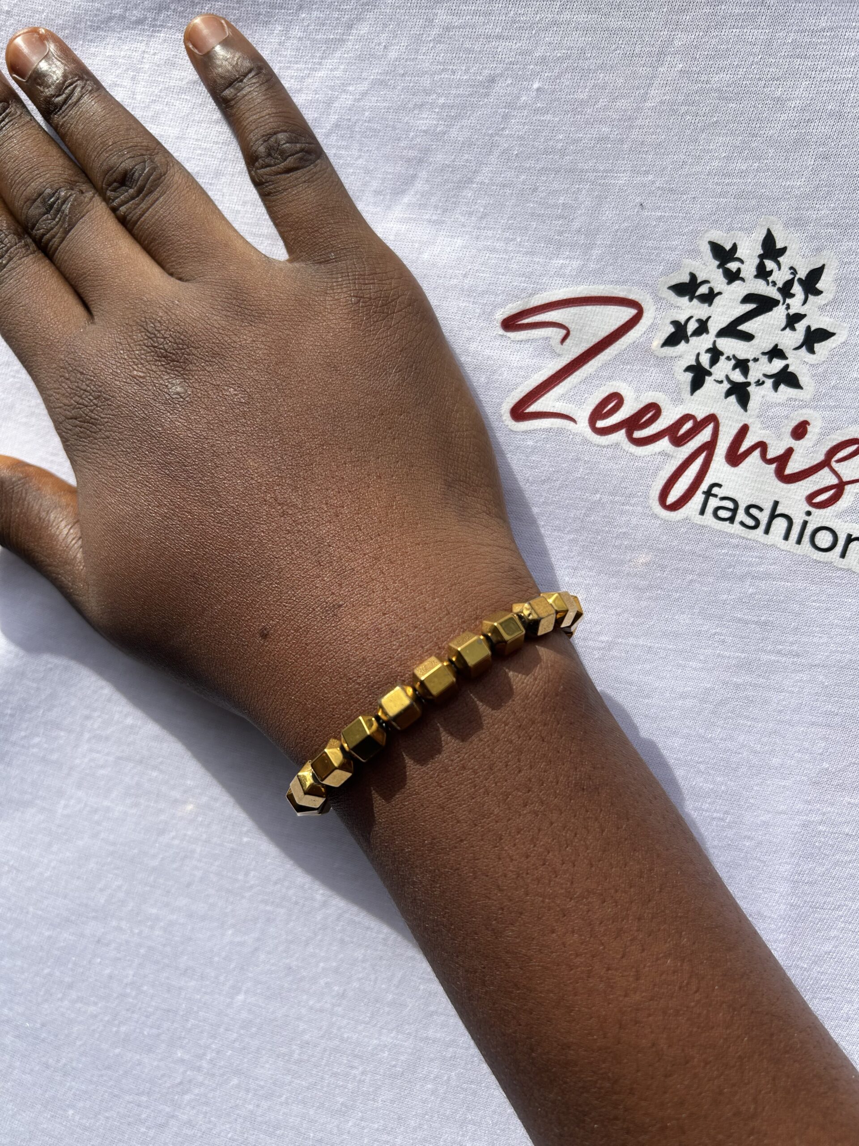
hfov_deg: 53.1
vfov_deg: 67.3
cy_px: 573
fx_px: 860
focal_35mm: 26
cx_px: 430
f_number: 1.5
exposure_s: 1/2994
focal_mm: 5.7
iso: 50
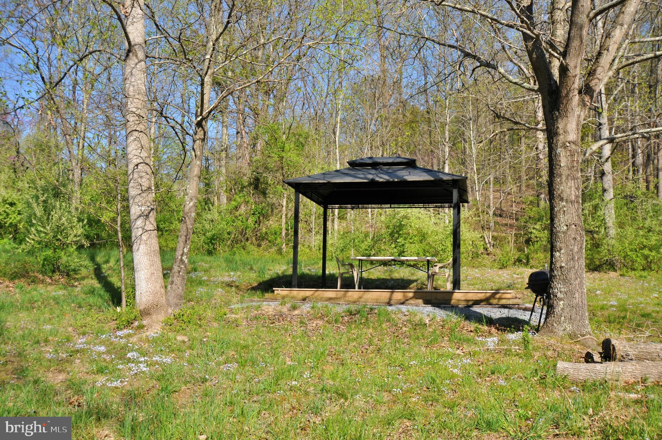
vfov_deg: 36.8
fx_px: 661
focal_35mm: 36
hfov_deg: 53.2
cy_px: 220
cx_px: 331
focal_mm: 24
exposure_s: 1/1000
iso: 640
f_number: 7.1
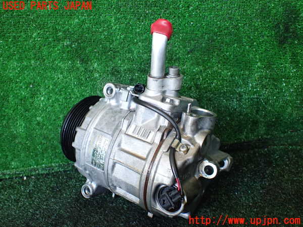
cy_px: 114
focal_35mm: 30
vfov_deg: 46.8
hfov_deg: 60.0
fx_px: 263
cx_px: 152
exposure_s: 1/125
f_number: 2.3
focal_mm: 5.4
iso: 400
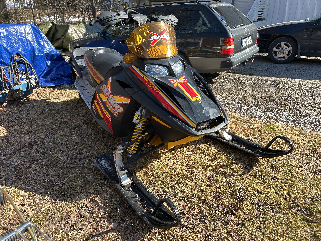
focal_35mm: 26
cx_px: 160
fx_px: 241
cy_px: 120
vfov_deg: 53.1
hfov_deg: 67.3
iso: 50
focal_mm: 5.7
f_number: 1.5
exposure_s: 1/1079
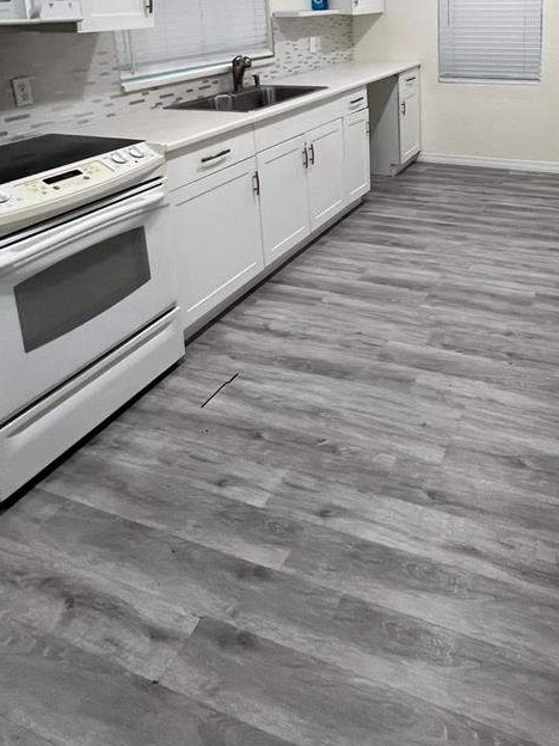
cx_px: 429
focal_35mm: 25
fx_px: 538
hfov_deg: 52.1
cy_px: 111
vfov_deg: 61.3
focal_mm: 1.57
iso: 250
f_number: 1.8
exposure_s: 1/120
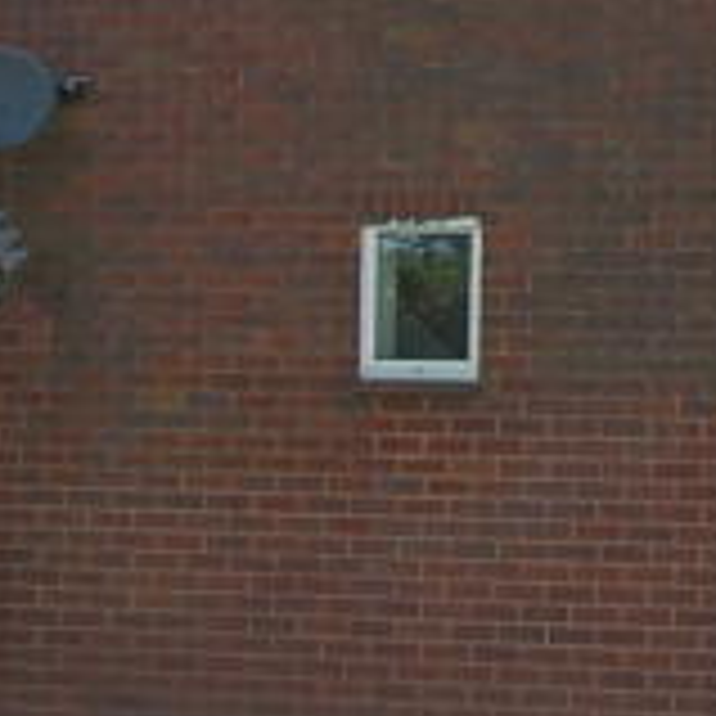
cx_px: 1036
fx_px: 4610
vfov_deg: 8.8
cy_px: -61
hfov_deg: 8.7
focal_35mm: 197
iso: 320
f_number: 5.6
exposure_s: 1/500
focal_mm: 24
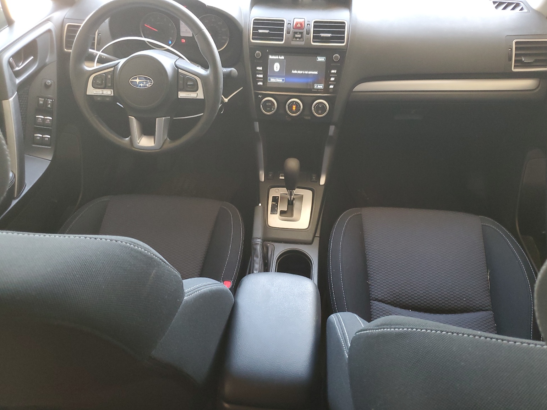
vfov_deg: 51.4
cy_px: 201
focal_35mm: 27
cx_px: 284
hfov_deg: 65.3
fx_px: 427
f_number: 1.5
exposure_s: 1/60.2
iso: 191
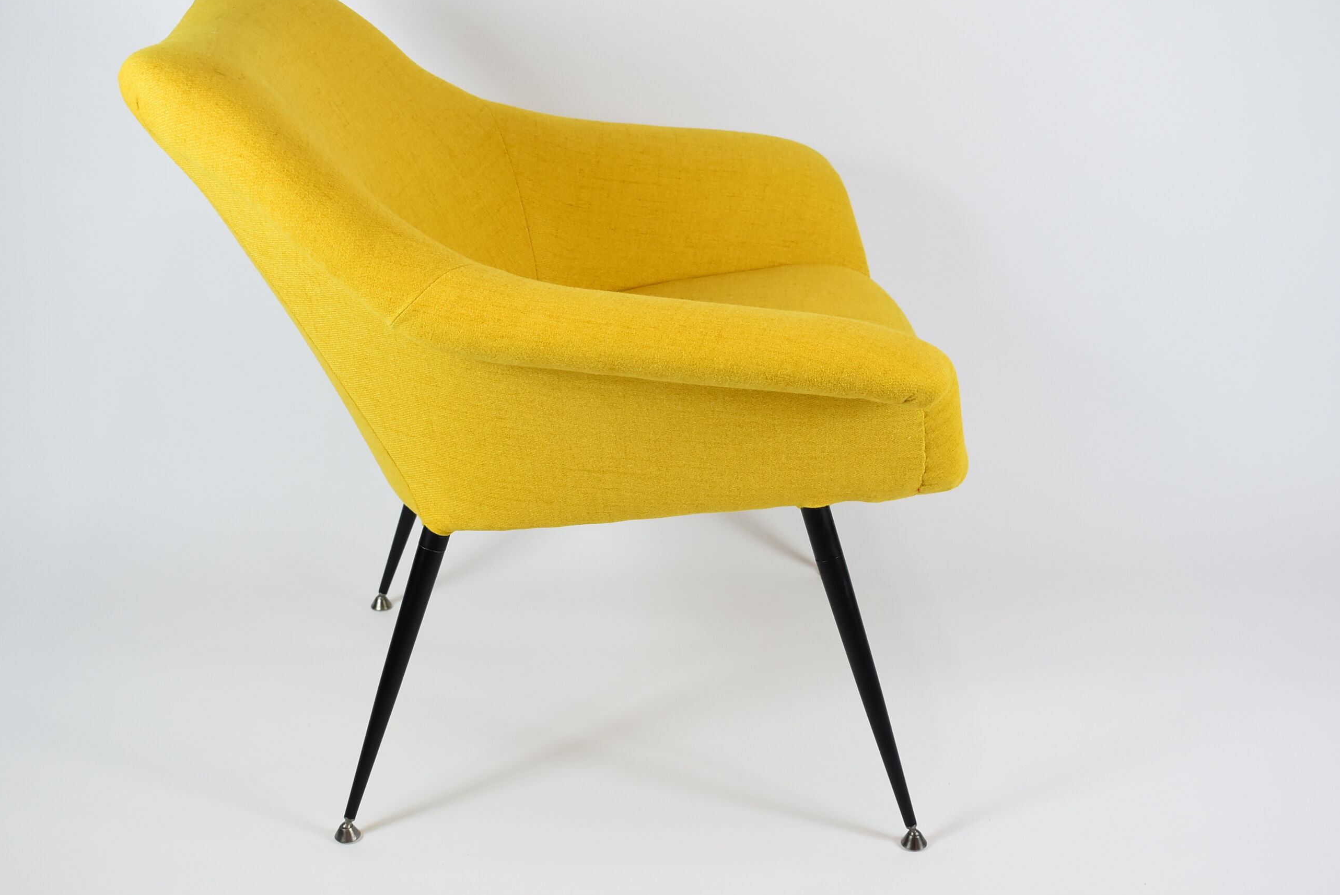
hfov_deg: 40.3
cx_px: 646
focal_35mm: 49
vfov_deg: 27.6
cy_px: 414
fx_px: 1825
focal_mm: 28
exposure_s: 1/125
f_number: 5.6
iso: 720
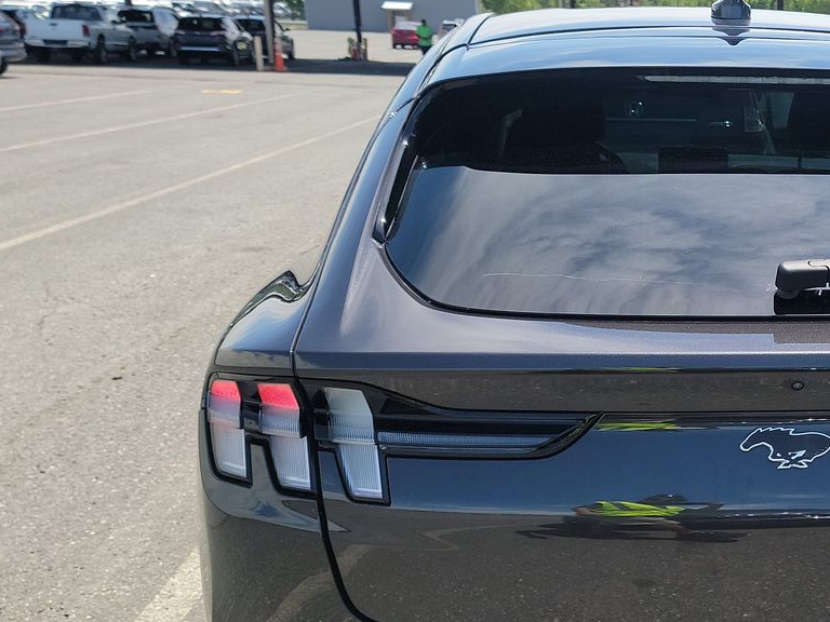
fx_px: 1199
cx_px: 784
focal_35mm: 50
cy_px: 444
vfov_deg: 28.8
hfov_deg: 35.4
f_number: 1.8
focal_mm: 6.7
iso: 50
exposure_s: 1/520
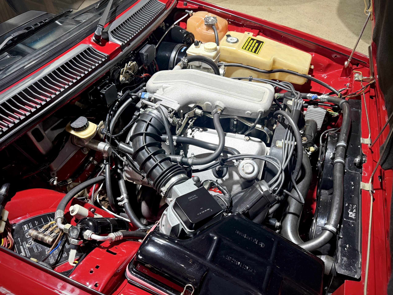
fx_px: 272
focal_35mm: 24
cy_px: 148
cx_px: 196
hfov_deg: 71.6
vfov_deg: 56.8
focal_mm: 6.76
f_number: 1.78
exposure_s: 1/50
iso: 400
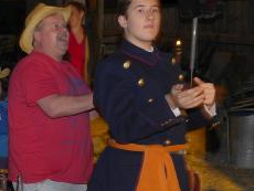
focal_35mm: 132
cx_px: -151
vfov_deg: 11.2
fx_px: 970
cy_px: 165
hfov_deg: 13.8
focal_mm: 19
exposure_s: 1/8
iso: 200
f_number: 4.4
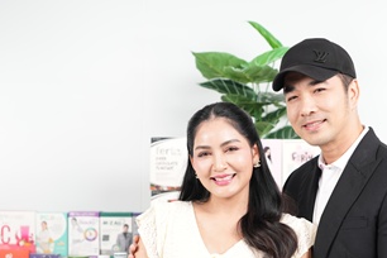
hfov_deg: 20.7
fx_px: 1053
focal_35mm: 98
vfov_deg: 13.8
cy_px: 233
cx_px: 264
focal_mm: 50
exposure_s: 1/250
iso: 320
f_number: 2
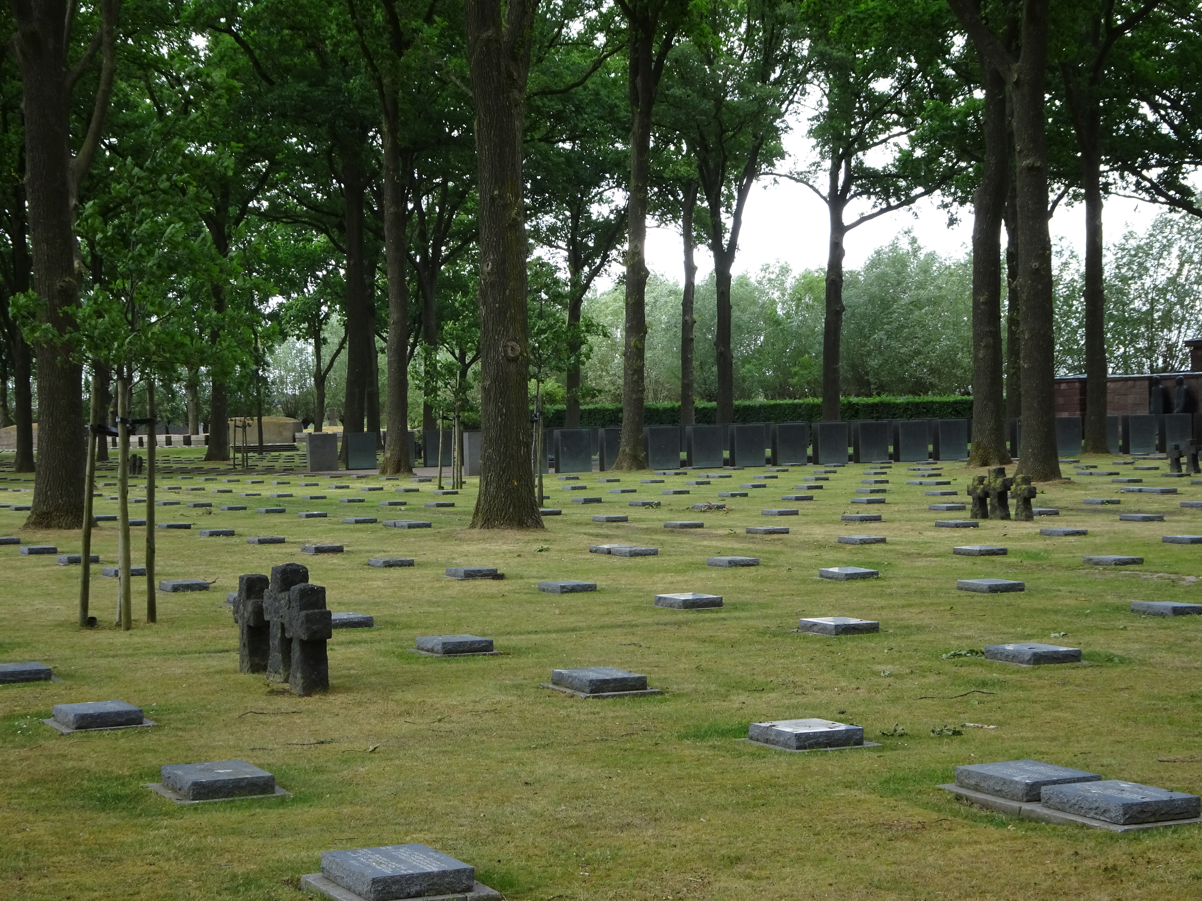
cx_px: 601
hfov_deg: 28.6
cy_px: 450
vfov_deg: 21.6
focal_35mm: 68
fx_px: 2361
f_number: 4.5
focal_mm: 11.66
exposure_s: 1/80
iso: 100
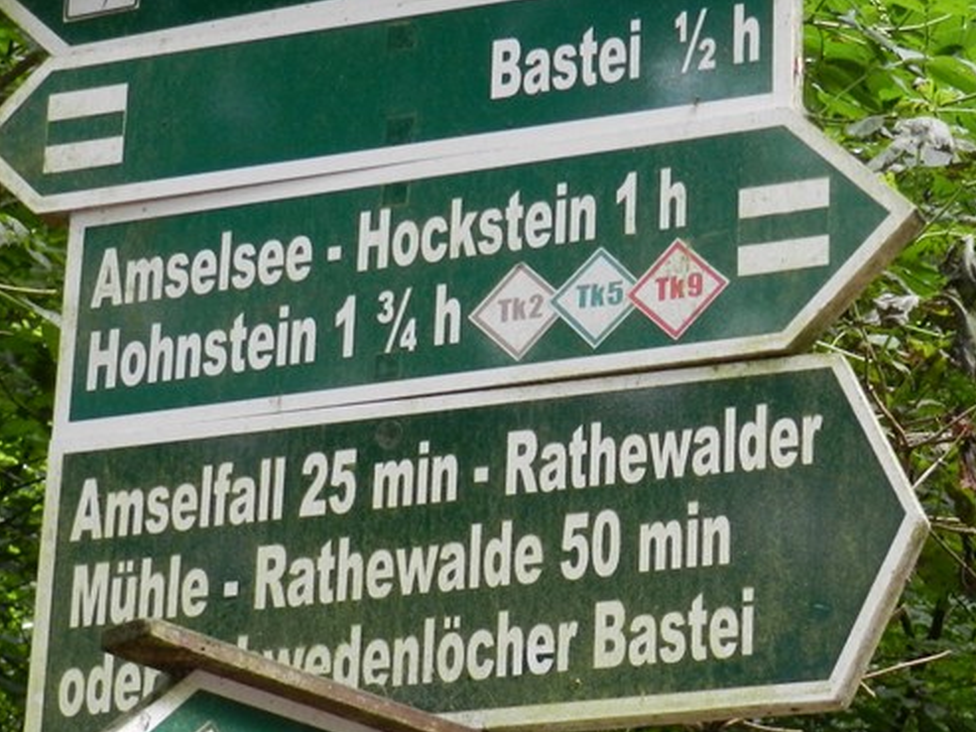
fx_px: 3524
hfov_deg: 15.7
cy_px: 583
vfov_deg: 11.8
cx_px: 665
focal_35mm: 125
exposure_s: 1/30
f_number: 4.6
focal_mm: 10.7
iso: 400
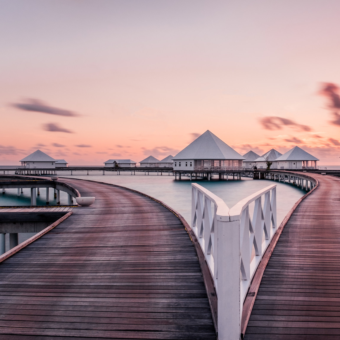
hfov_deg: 46.5
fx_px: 389
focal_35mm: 35
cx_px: 225
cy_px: 172
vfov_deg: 47.2
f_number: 13
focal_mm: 18
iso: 250
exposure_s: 30
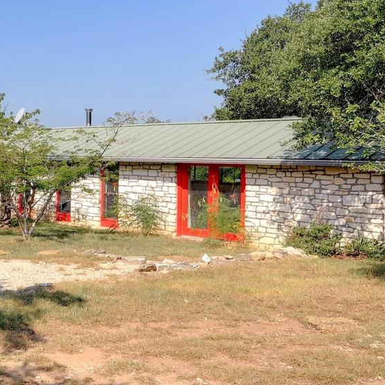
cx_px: -72
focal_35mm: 50
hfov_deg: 29.5
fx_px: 629
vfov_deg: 33.9
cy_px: 149
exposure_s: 1/400
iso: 800
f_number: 10
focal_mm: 16
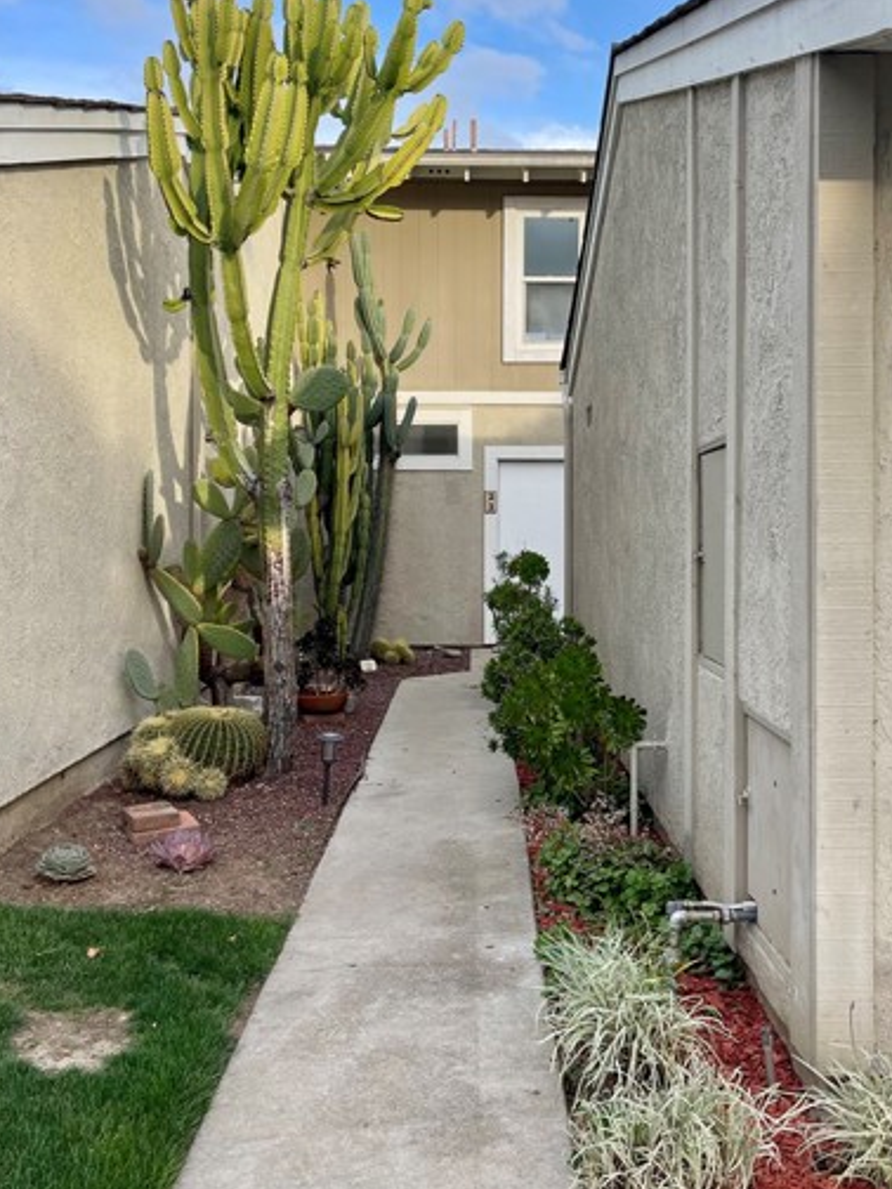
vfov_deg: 55.1
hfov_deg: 42.9
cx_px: 503
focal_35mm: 33
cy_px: 510
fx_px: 1134
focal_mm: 5.1
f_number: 1.6
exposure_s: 1/704
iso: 32
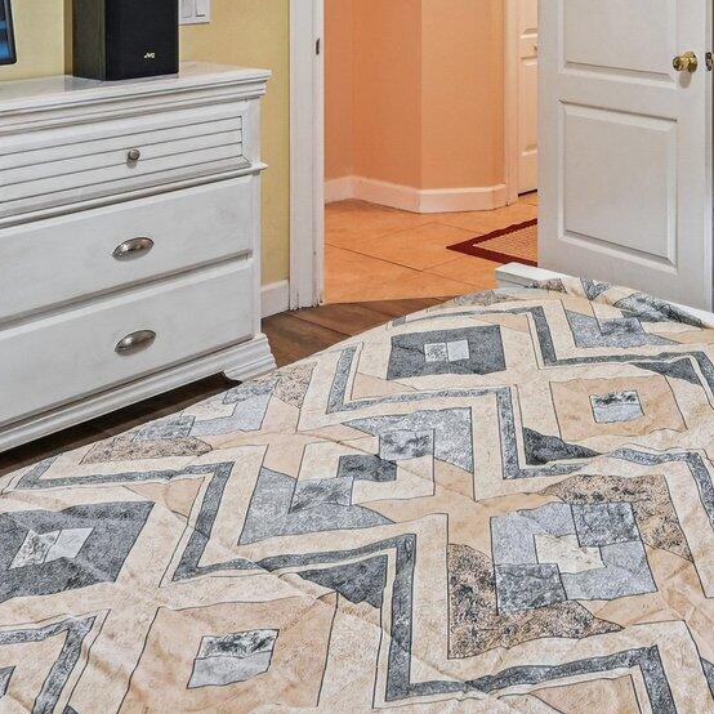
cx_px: 670
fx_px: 1027
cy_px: -68
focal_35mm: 44
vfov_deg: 33.5
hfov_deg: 35.6
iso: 1000
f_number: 8
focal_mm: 14
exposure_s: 1/20
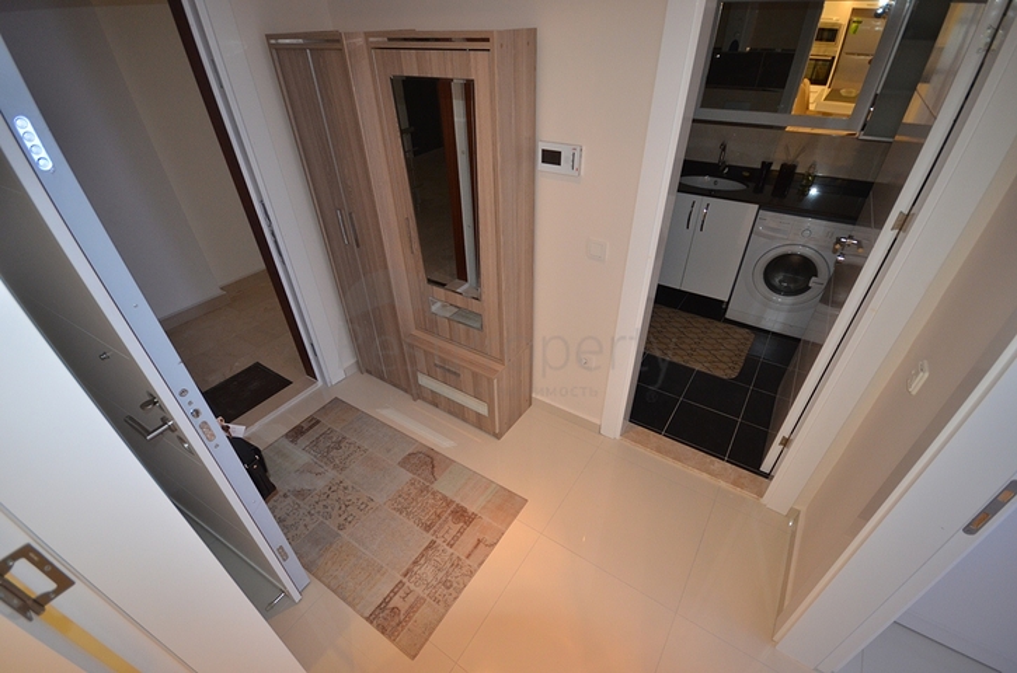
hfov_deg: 100.5
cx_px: 508
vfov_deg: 77.1
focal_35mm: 15
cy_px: 336
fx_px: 423
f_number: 4
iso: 800
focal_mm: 10
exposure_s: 1/60
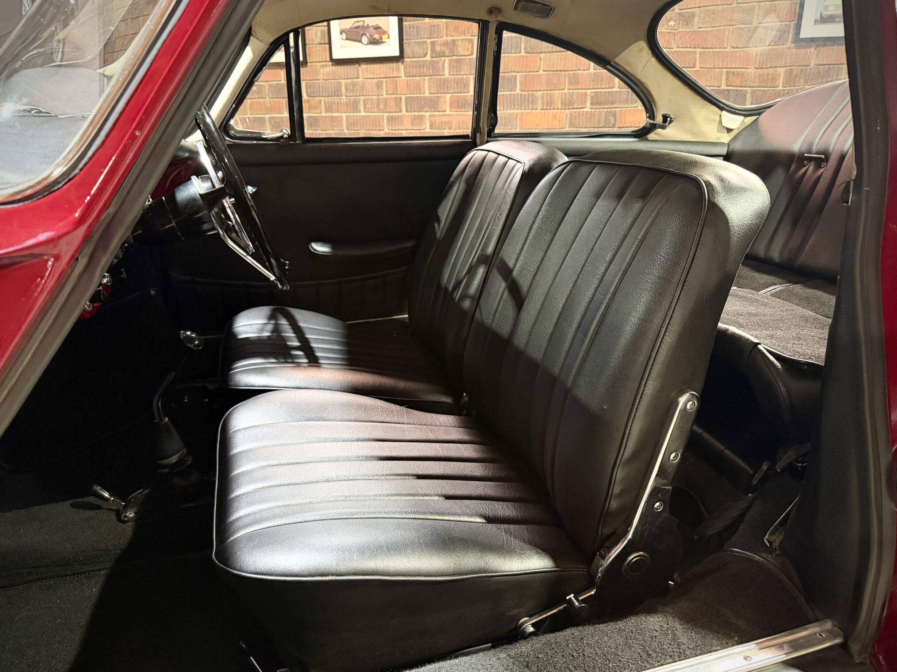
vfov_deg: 54.9
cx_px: 447
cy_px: 343
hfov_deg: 69.4
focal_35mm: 25
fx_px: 648
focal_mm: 6.76
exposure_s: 1/33
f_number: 1.78
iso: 800
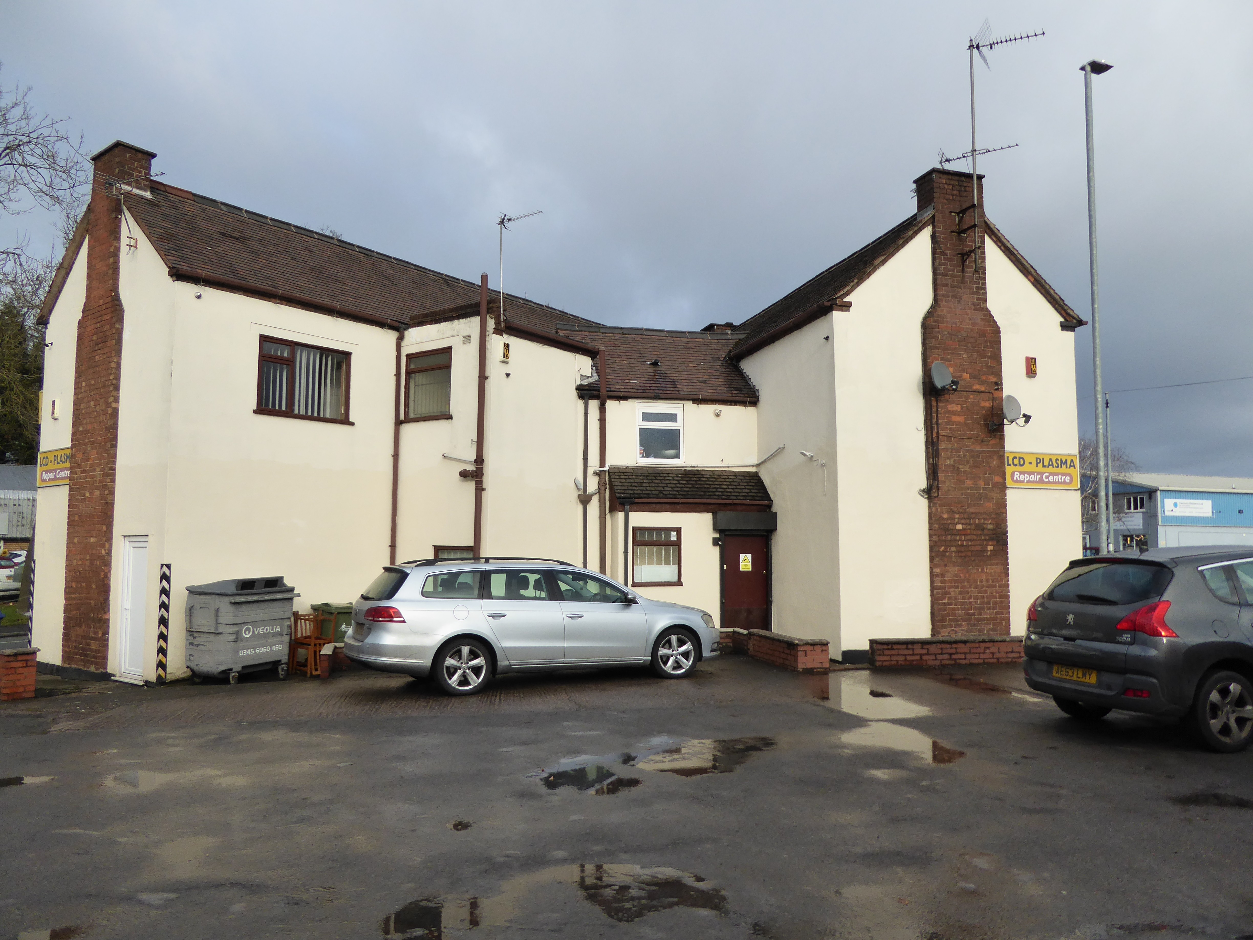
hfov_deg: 69.4
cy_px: 470
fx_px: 905
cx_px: 626
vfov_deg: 54.9
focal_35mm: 25
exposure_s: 1/640
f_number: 3.3
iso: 160
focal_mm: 4.3
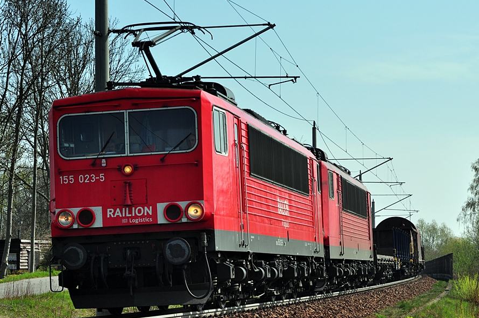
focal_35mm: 165
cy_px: 171
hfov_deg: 12.5
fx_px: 2187
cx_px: 254
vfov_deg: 8.3
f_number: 13
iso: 320
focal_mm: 95
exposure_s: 1/500
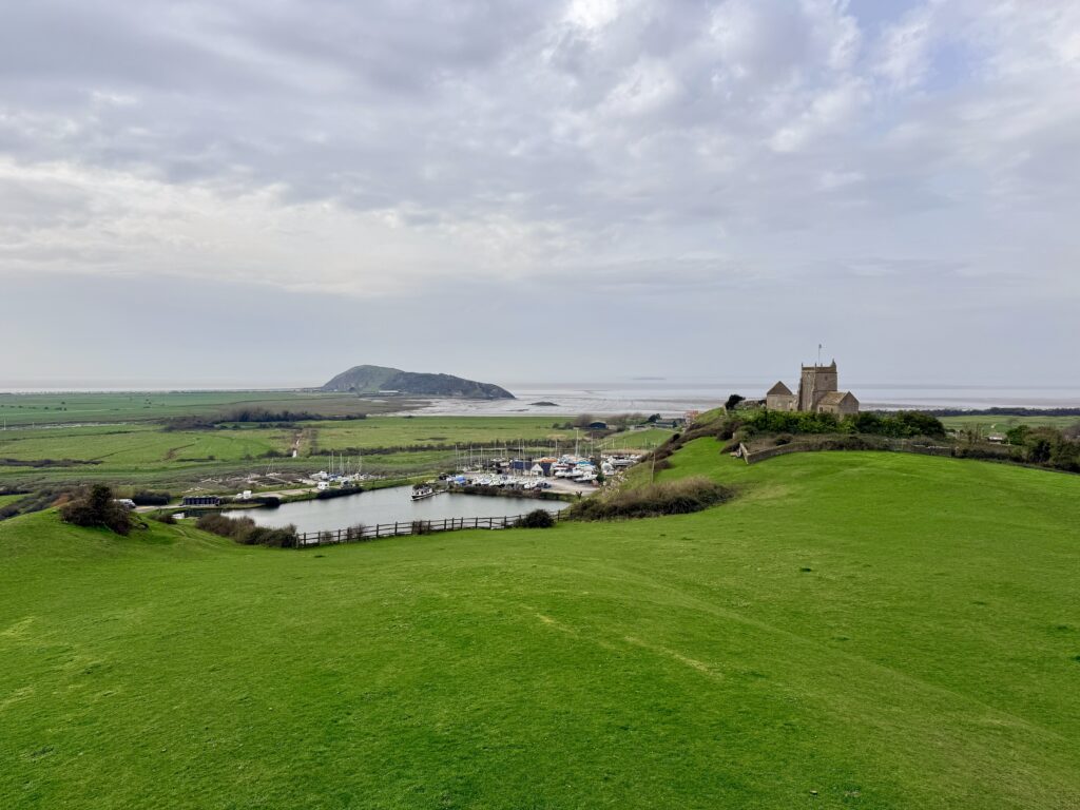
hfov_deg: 71.6
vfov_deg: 56.8
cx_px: 540
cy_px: 405
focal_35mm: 24
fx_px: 749
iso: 80
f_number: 1.78
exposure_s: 1/4975
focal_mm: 6.76
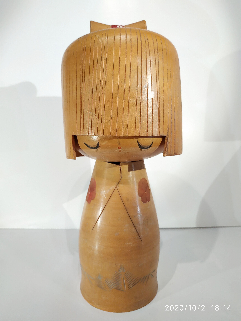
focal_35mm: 24
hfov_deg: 56.8
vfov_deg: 71.6
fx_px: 223
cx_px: 120
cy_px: 160
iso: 160
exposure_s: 1/50
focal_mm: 3.94
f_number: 1.9
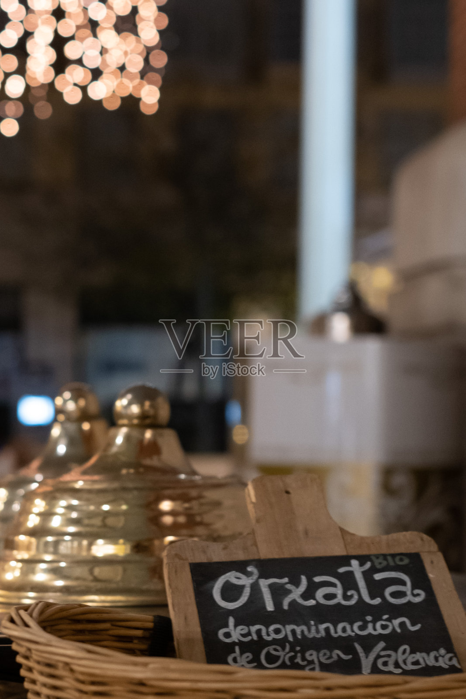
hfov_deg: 25.5
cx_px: 233
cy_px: 350
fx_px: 1029
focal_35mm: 53
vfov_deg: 37.5
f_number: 2.5
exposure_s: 1/75
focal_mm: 35
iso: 3200
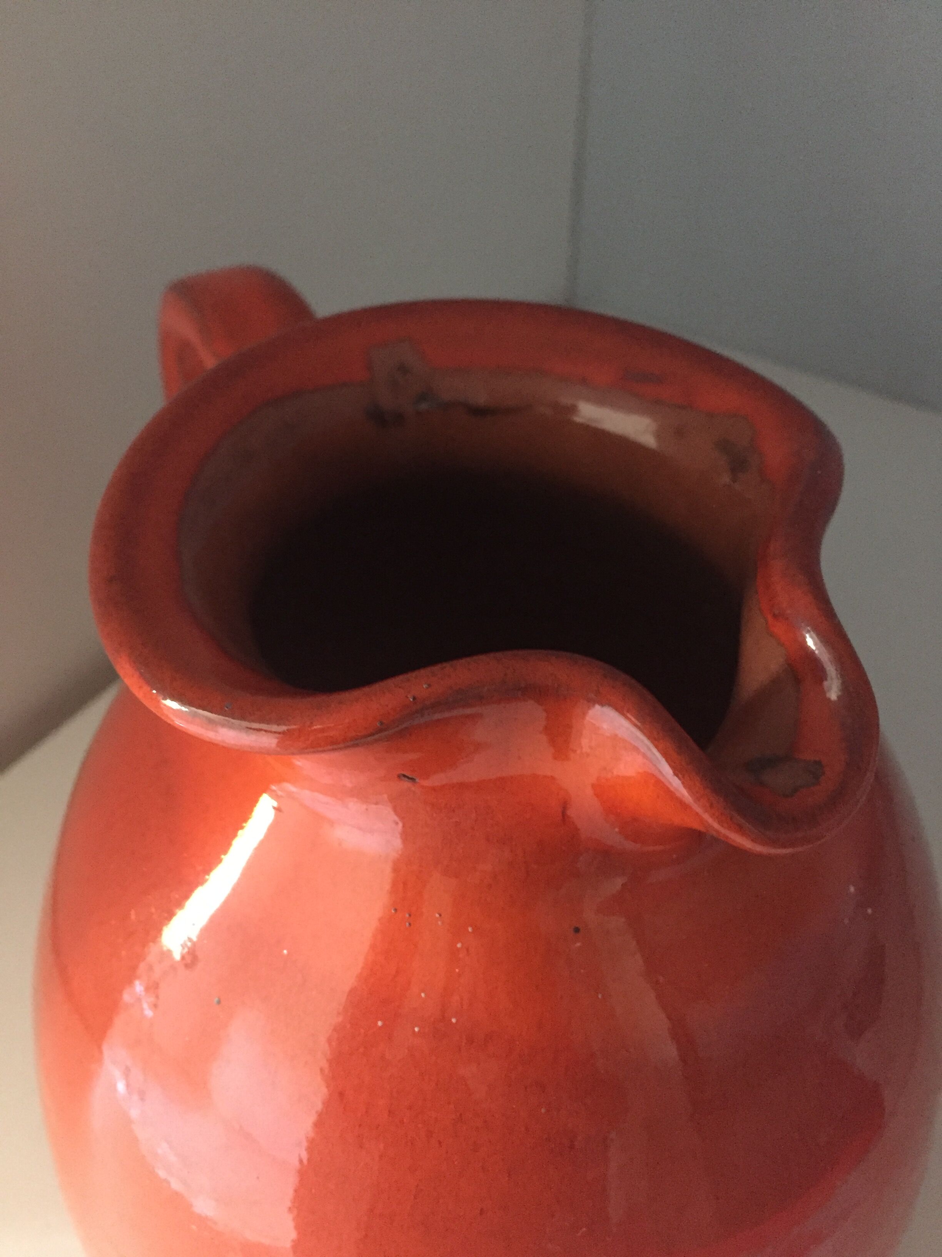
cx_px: 471
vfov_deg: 61.7
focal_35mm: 29
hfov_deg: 48.2
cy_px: 628
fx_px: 1052
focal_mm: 4.15
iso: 400
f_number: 2.2
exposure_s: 1/17
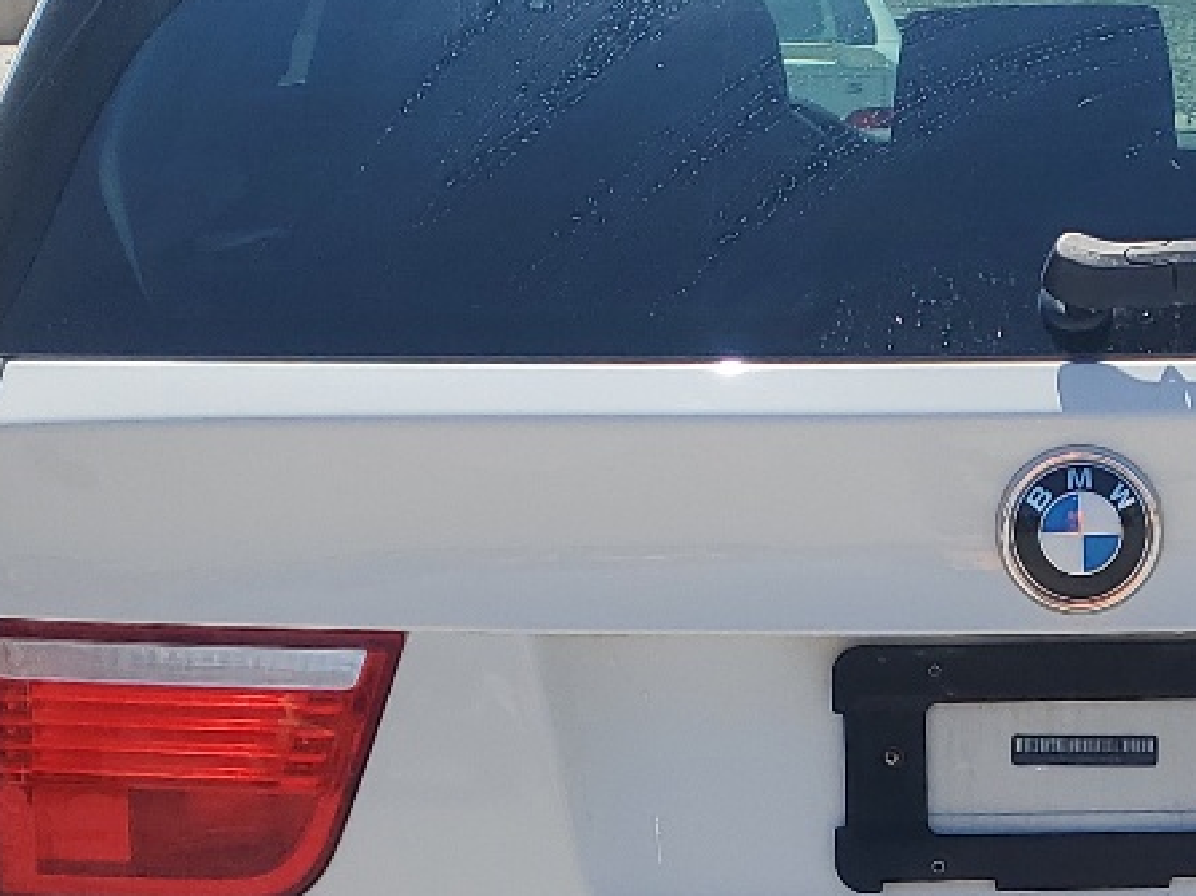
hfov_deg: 20.8
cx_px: 1019
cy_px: 859
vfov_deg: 15.6
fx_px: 3212
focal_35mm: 93
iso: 50
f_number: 1.5
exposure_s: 1/3333
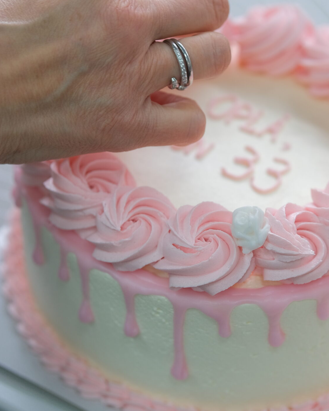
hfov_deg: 10.7
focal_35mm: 144
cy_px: 167
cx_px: 219
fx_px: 1753
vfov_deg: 13.4
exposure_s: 1/125
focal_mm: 56
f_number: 2.2
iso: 250
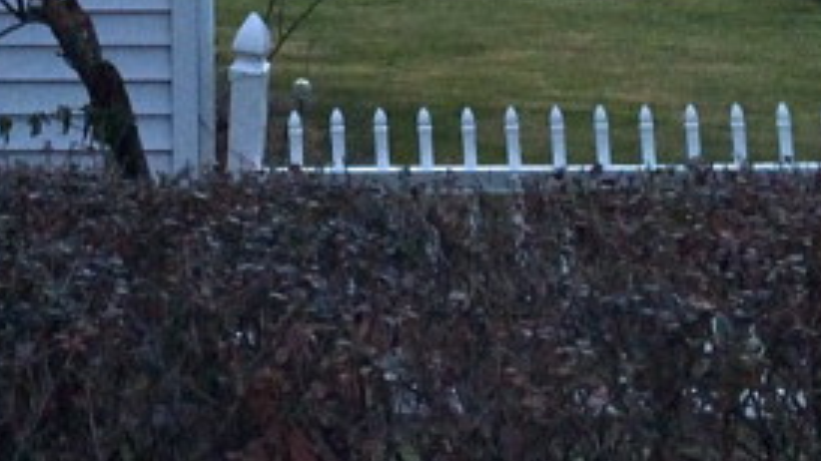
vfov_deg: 8.1
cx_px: 30
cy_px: -763
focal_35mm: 135
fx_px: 2938
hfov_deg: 15.7
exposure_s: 1/1642
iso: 32
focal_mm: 4.15
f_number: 2.2
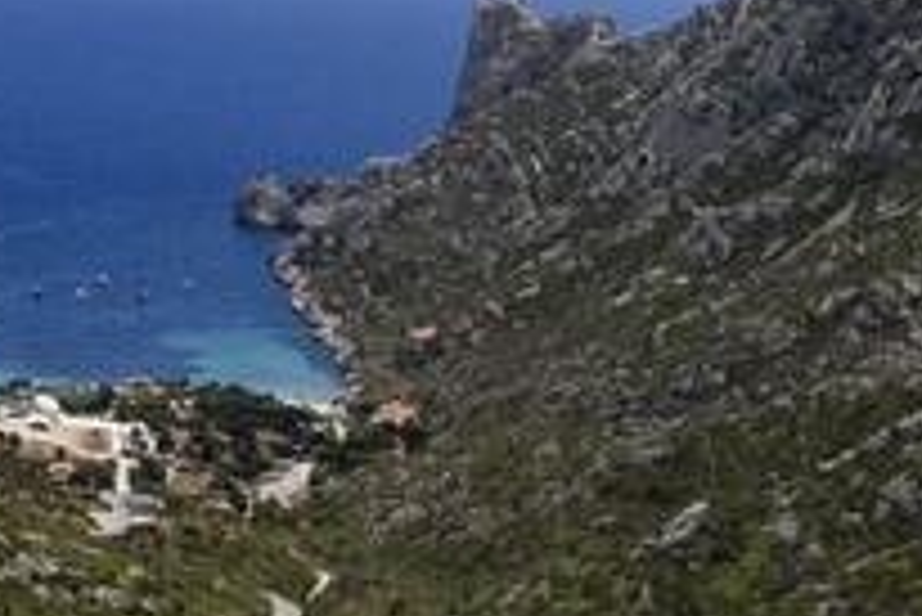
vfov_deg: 10.8
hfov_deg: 16.0
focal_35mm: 127
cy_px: 310
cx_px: 157
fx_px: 3255
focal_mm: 62
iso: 200
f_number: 16
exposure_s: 1/250
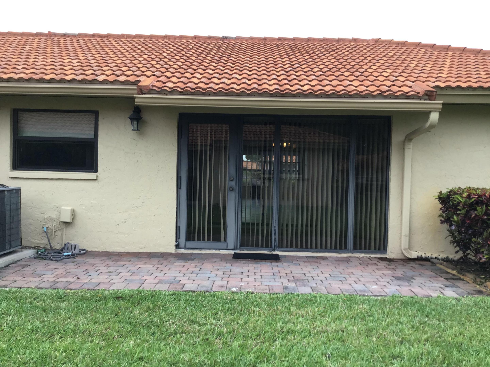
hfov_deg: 58.4
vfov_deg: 45.4
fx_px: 439
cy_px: 184
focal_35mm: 31
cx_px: 245
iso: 32
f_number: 2.4
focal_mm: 3.3
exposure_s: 1/120
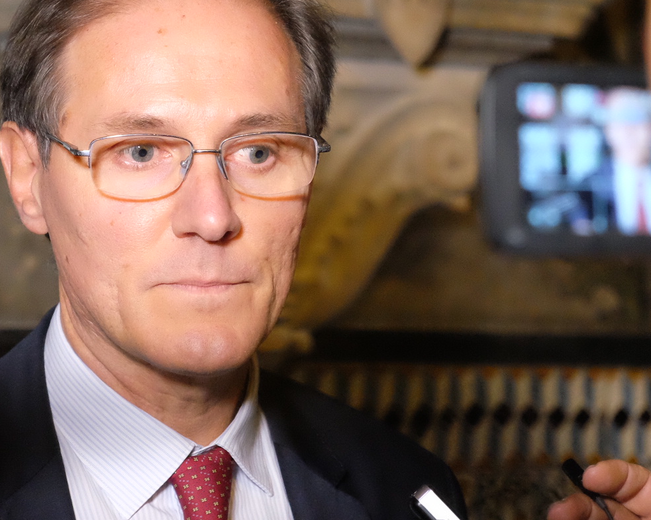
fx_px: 2581
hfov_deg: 14.3
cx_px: 174
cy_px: 207
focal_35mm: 134
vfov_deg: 11.5
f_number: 4
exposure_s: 1/200
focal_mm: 52.7
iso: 6400
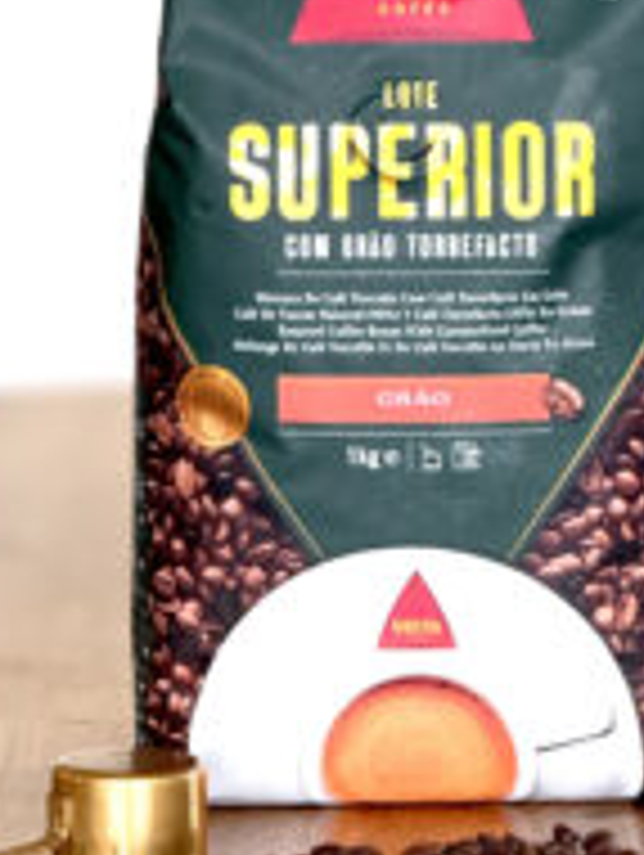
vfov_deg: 7.8
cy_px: 288
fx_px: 6237
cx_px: 252
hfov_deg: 5.9
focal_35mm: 252
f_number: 2.8
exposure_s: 1/61
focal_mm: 15.66
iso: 250
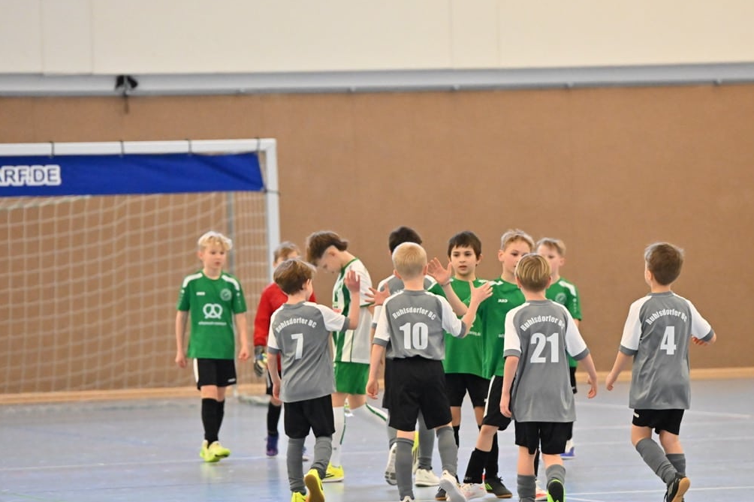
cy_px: 305
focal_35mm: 255
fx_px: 5340
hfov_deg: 8.1
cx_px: 440
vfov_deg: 5.4
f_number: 3.5
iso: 8000
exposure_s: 1/1000
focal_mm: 200
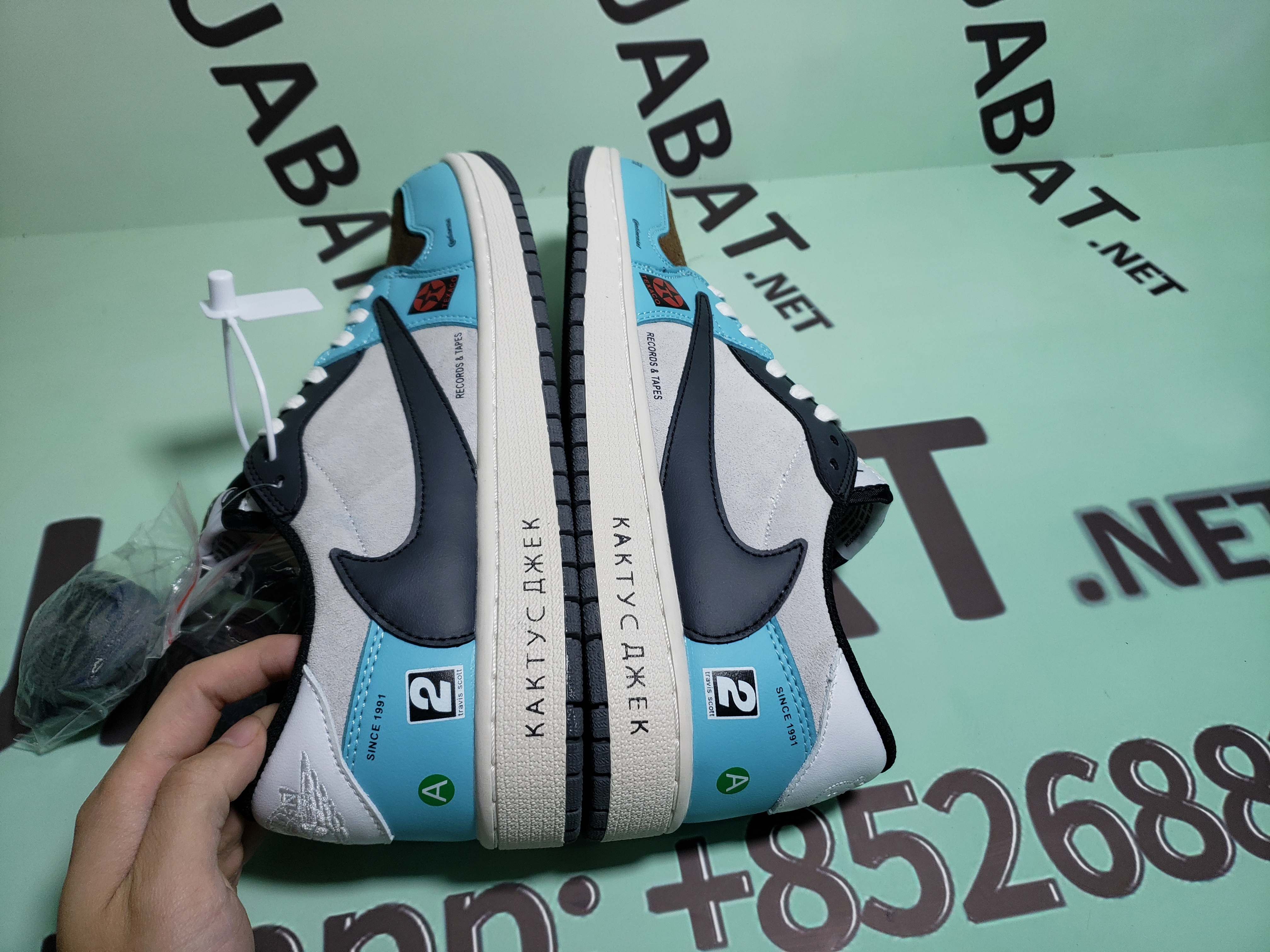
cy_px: 476
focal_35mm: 26
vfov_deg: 53.1
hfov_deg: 67.3
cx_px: 635
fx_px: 954
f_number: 1.5
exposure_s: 1/512
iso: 50
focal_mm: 4.3
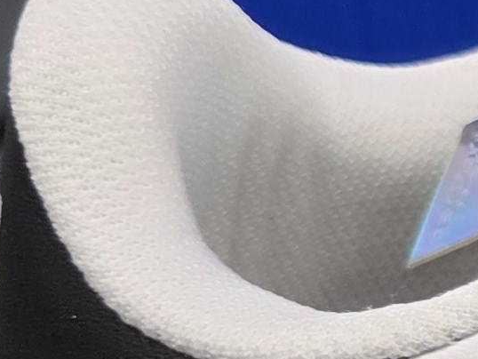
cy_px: 362
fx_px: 2362
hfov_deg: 9.4
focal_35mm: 171
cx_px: 1366
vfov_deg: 8.6
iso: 125
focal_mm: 6.3
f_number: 1.7
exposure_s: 1/100
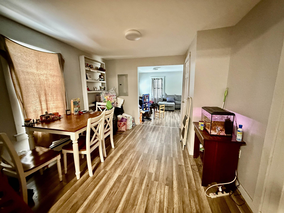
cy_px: 106
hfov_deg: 102.1
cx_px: 142
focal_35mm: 14
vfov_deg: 85.7
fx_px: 115
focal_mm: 2.22
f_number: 2.2
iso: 1000
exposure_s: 1/40
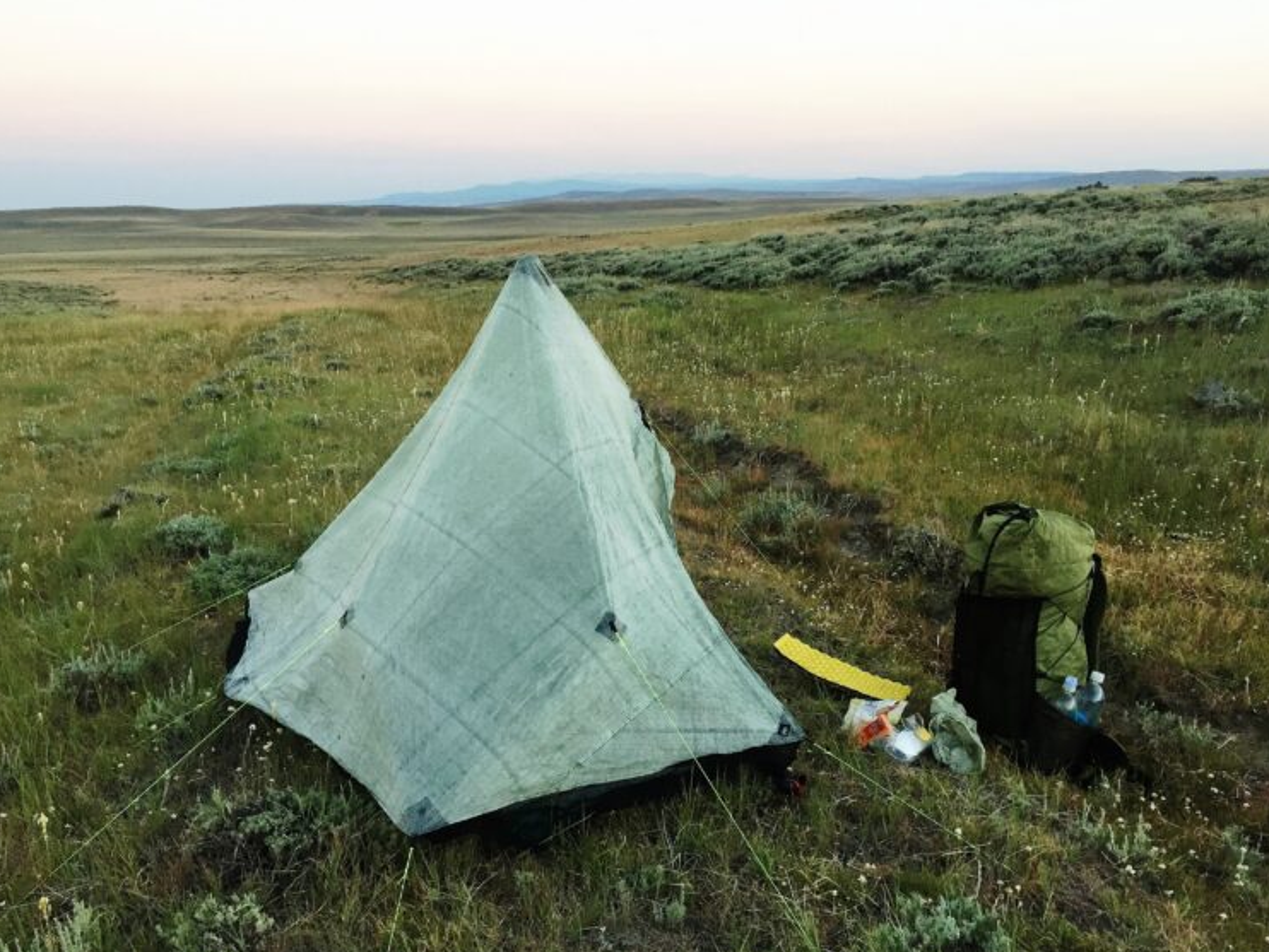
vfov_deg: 46.8
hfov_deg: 59.9
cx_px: 621
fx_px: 1100
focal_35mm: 30
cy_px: 480
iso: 32
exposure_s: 1/30
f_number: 2.2
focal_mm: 4.15
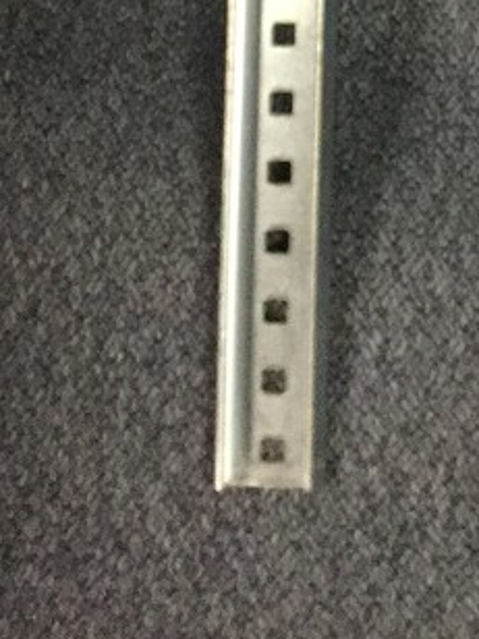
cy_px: -353
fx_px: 1900
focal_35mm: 103
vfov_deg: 17.0
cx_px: 676
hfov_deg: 13.7
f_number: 2.4
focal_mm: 3.3
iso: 160
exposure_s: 1/30
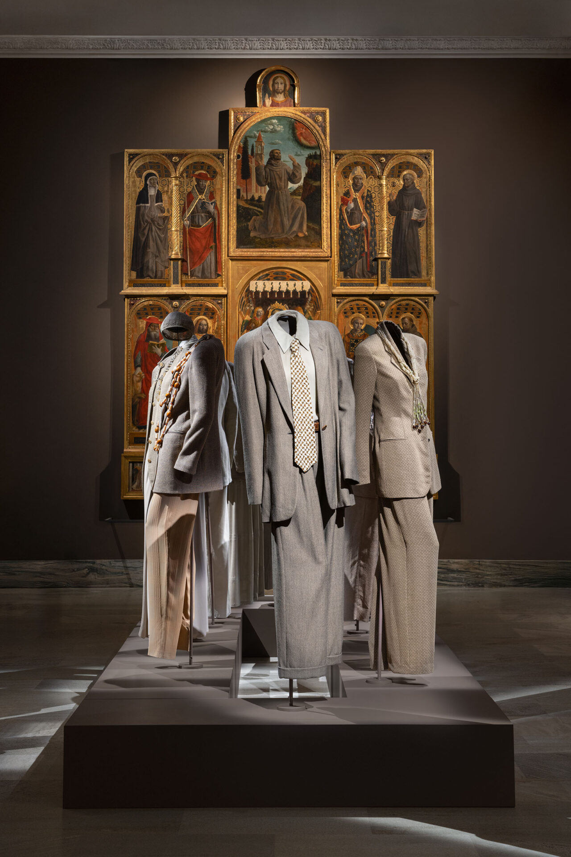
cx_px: 286
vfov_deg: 32.9
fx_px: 1451
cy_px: 428
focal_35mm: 61
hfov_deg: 22.3
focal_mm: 61
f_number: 13
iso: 250
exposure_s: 1.3
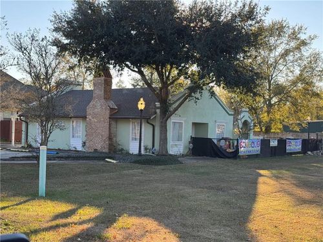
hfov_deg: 39.7
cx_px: 162
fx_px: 448
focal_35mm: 48
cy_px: 121
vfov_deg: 30.3
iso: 64
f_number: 1.78
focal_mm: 6.76
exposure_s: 1/488
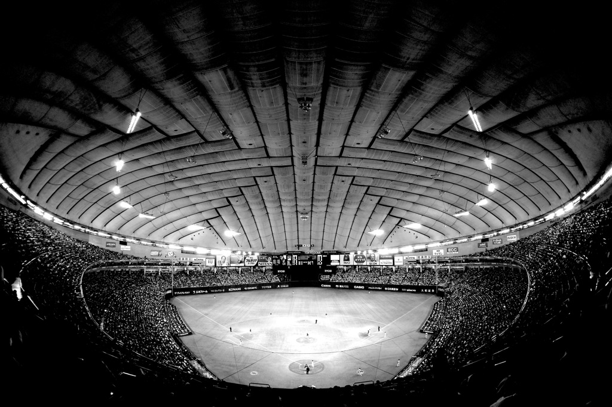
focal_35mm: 24
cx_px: 306
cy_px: 204
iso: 400
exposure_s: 1/60
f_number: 4
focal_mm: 16
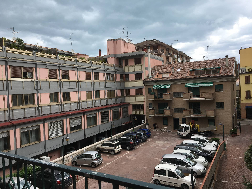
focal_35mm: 29
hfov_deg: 61.7
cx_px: 126
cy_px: 94
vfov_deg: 48.2
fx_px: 211
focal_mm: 4.15
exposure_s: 1/769
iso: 25
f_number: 2.2
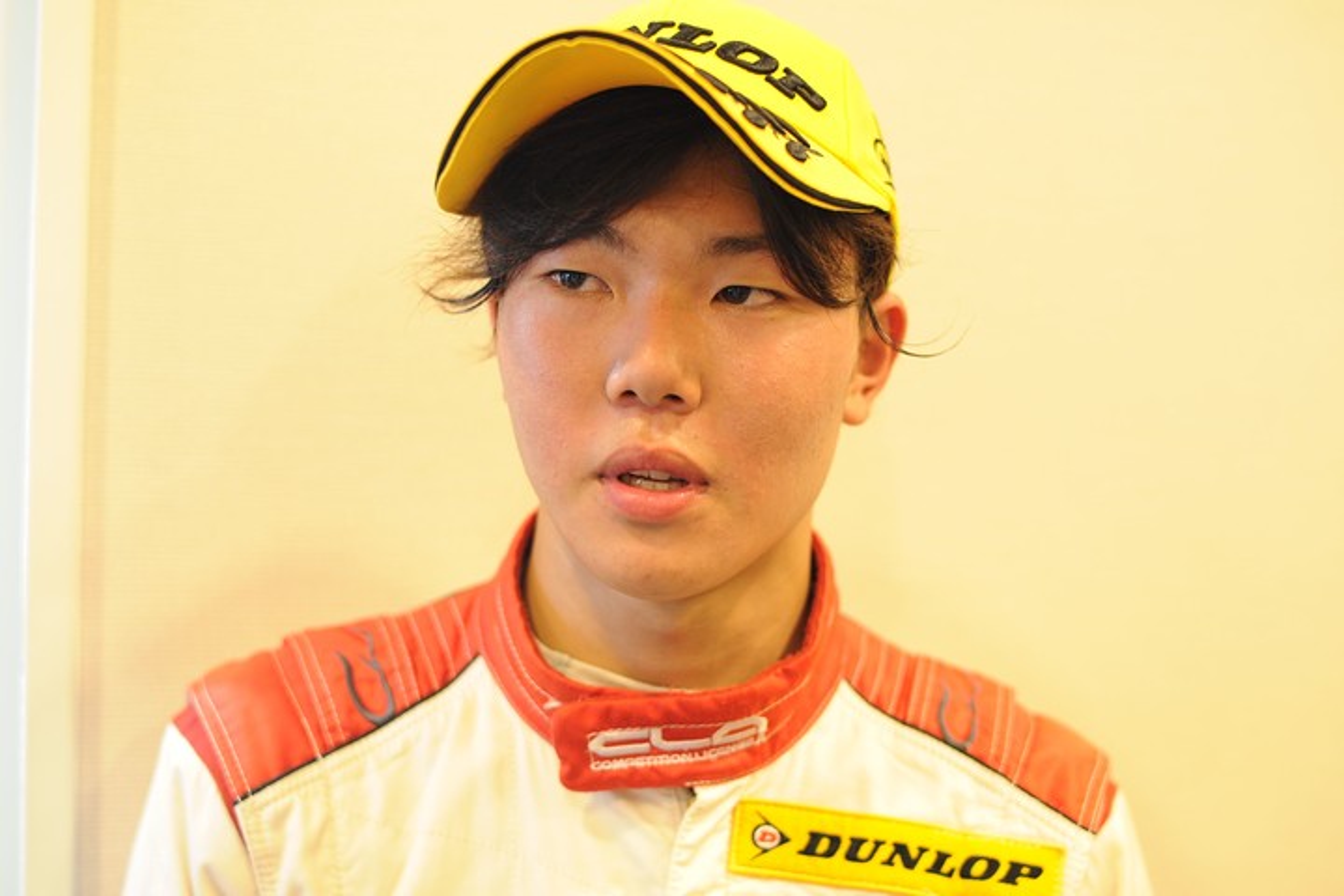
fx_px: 1307
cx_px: 672
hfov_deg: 54.4
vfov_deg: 37.9
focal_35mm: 35
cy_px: 448
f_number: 2
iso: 800
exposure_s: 1/90
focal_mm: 35
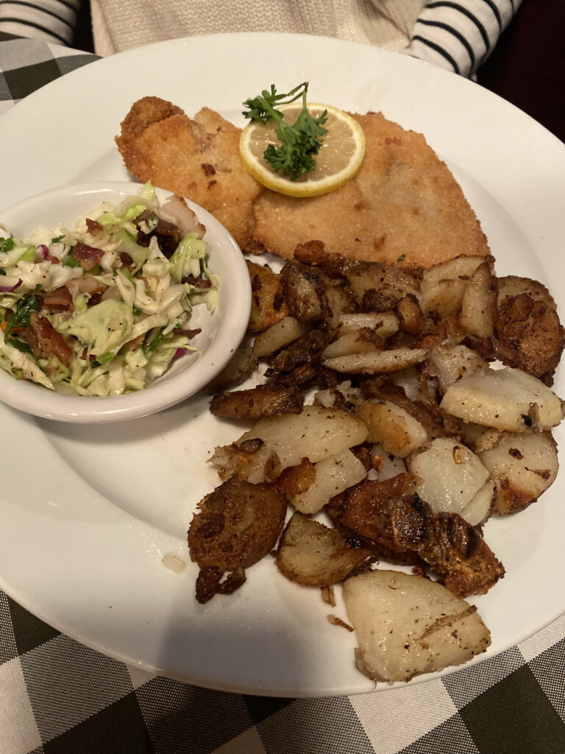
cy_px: 377
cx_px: 282
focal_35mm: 26
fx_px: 566
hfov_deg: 53.1
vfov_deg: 67.3
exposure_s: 1/40
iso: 500
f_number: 1.8
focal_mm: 4.25
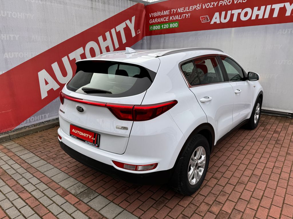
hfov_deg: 71.6
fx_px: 203
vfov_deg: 56.8
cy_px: 110
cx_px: 146
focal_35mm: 24
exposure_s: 1/2041
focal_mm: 6.86
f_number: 1.78
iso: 80
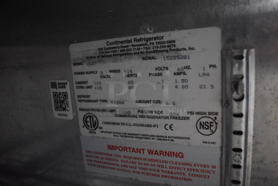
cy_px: 93
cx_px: 139
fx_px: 209
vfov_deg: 48.0
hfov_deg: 67.3
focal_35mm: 27
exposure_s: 1/50
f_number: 3.5
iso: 3200
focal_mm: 18
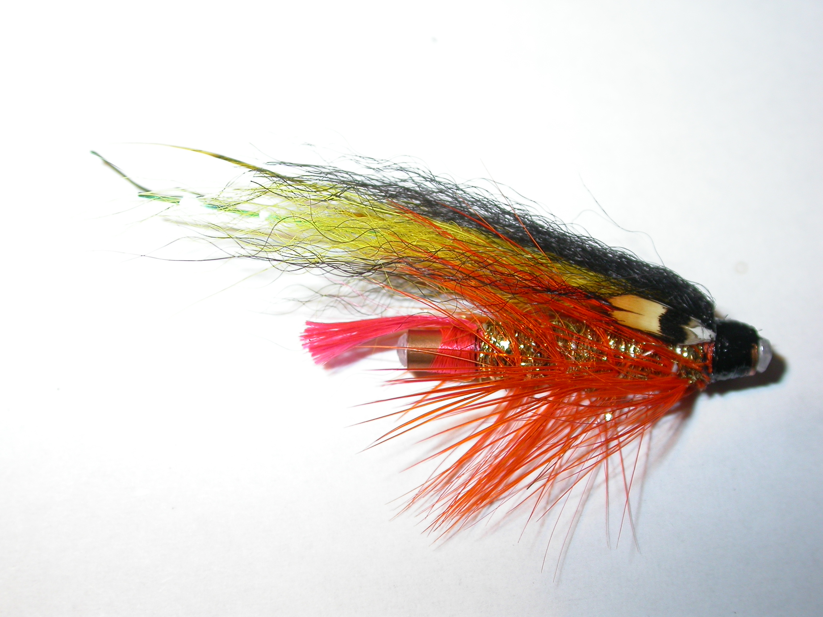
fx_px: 1403
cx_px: 412
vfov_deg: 24.8
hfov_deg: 32.7
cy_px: 308
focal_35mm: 59
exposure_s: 1/130
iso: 100
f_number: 3.5
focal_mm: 12.2
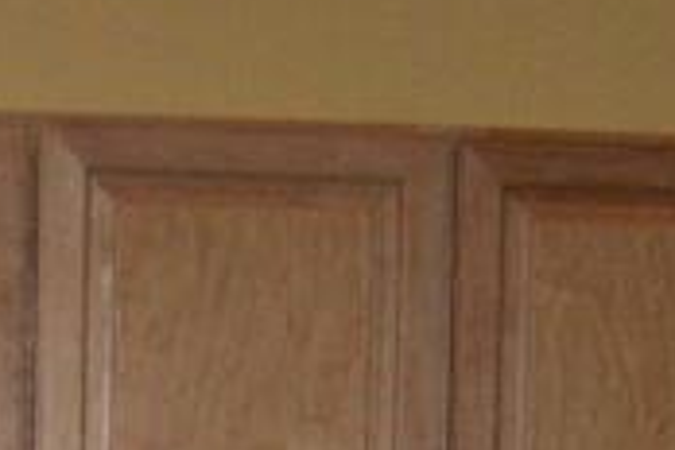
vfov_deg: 5.5
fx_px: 4350
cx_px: -151
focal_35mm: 232
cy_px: 1428
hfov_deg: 8.8
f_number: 2.8
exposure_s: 1/60
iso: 160
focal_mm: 6.3
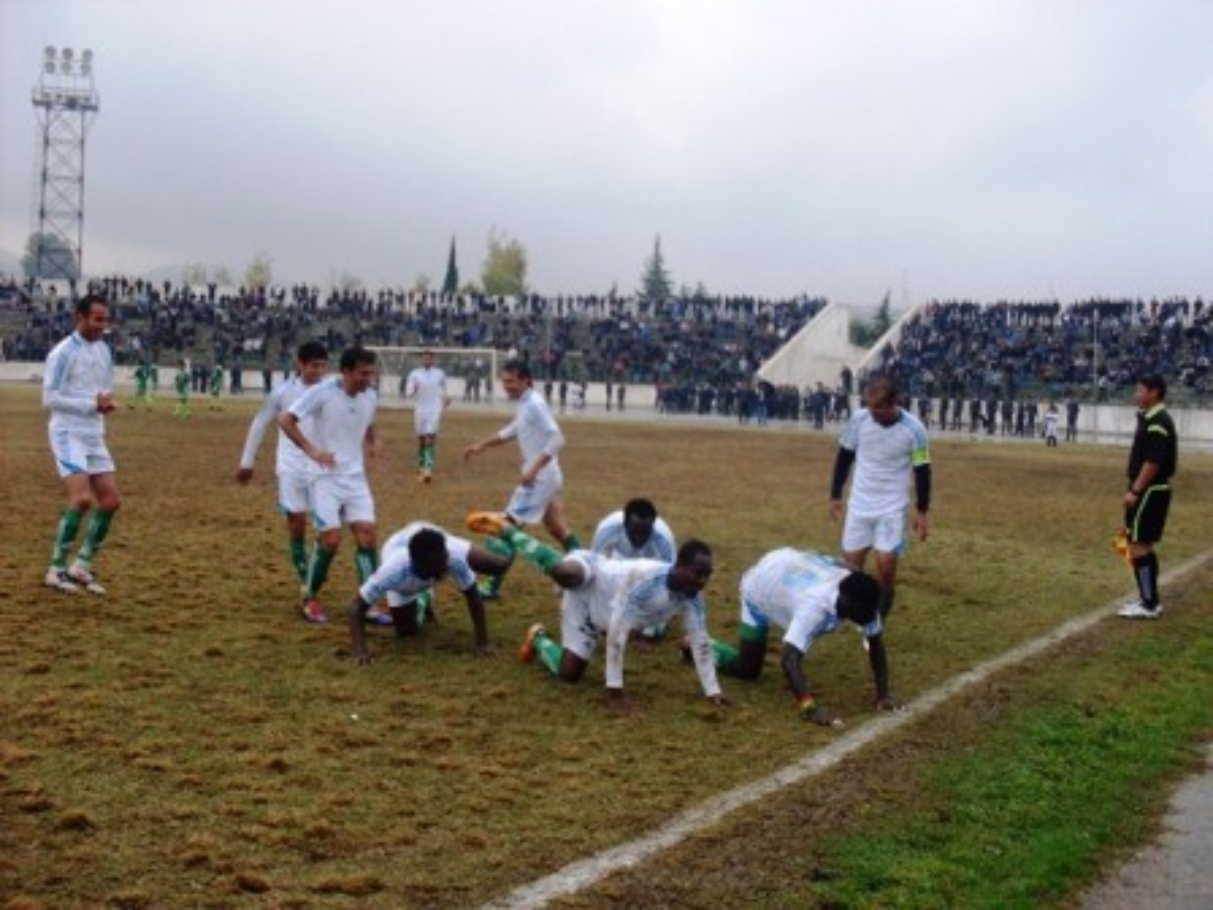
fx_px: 1332
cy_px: 455
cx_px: 606
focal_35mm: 38
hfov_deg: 49.0
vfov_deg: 37.7
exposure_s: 1/250
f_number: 2.8
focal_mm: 6.3
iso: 80
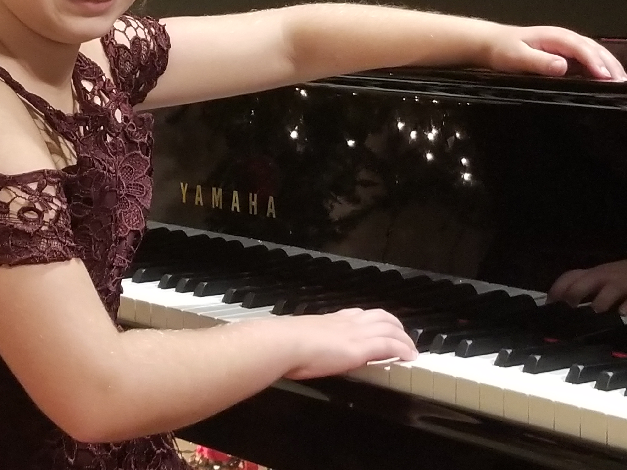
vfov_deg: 35.2
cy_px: 120
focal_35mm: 40
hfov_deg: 46.7
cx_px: 284
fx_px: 725
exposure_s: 1/15
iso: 200
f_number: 1.7
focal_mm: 4.25
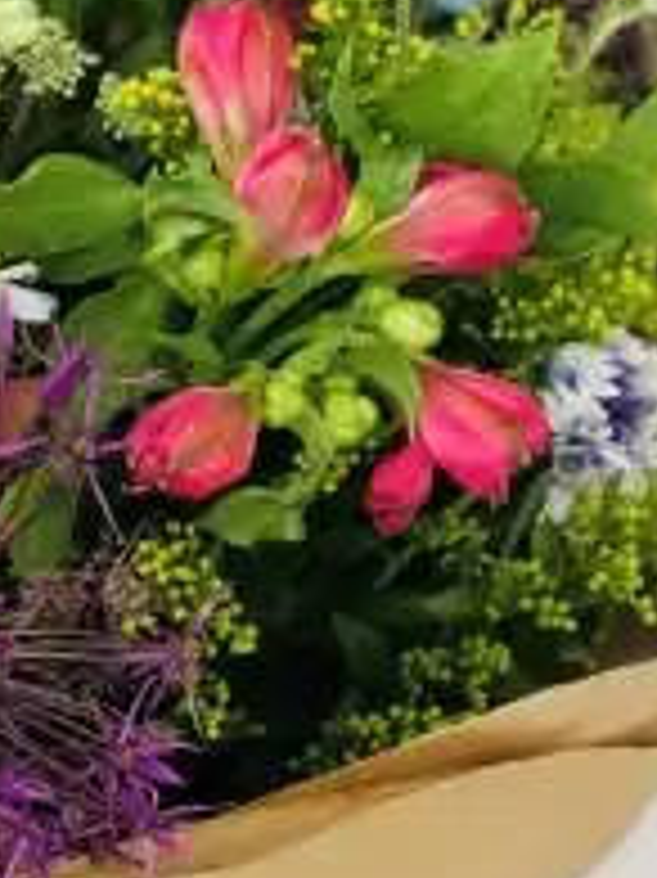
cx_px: -58
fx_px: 4332
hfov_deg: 8.6
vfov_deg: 11.6
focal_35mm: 171
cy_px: 576
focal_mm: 6
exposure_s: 1/50
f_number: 2.4
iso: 40
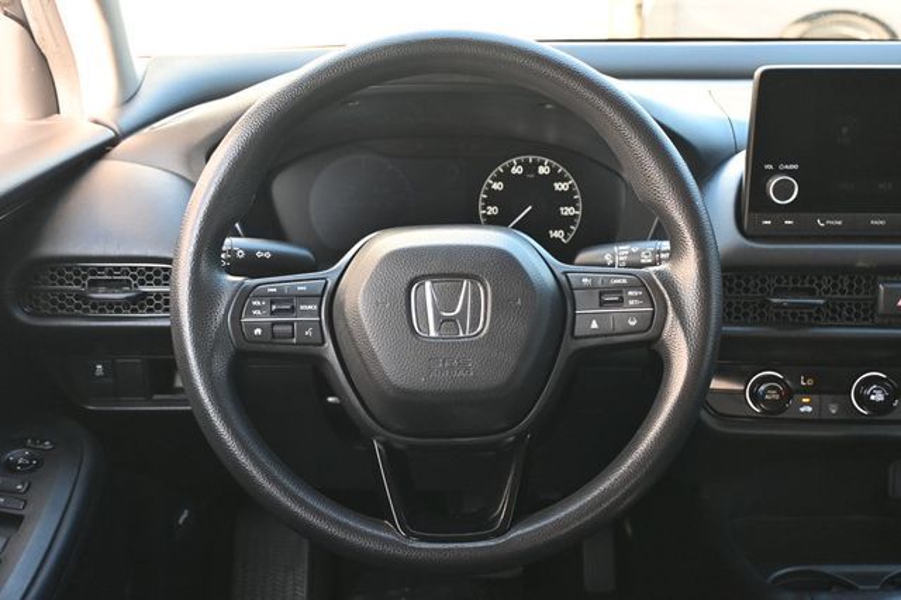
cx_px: 450
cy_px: 300
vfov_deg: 30.8
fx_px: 1088
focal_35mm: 44
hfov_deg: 45.0
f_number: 4.8
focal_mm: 29
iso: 1100
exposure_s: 1/125
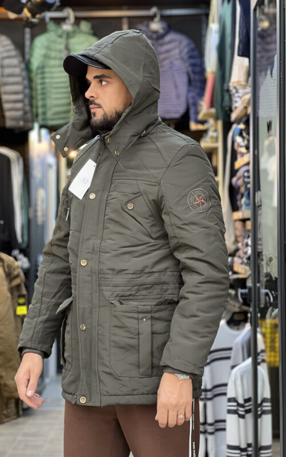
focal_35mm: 82
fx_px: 1022
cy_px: 228
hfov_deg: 15.9
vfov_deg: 25.2
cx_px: 121
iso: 125
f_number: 2.8
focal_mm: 9
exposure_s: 1/33
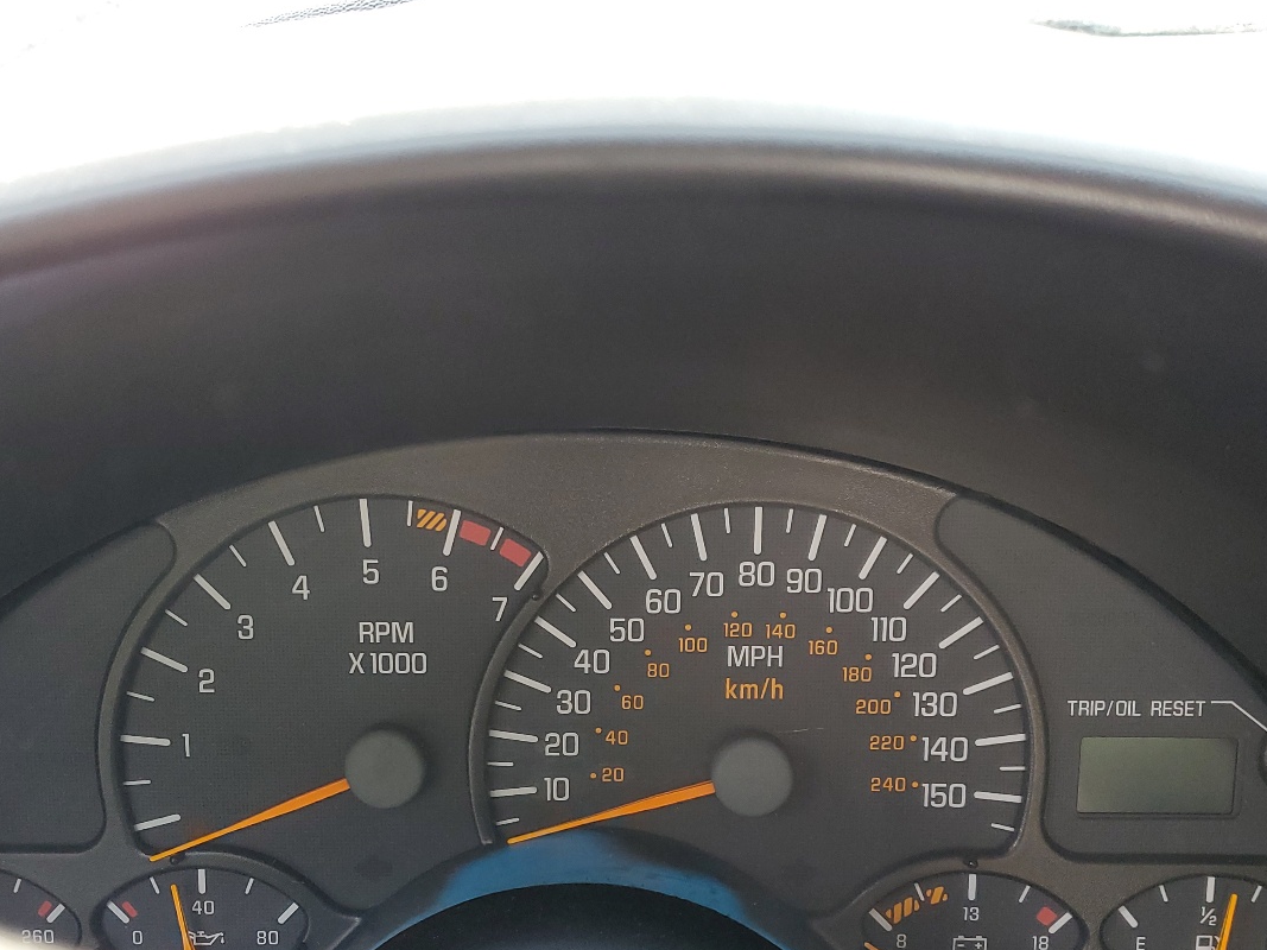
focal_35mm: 39
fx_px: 1427
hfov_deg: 47.7
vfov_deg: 36.3
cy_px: 661
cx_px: 550
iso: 86
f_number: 1.5
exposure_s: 1/120
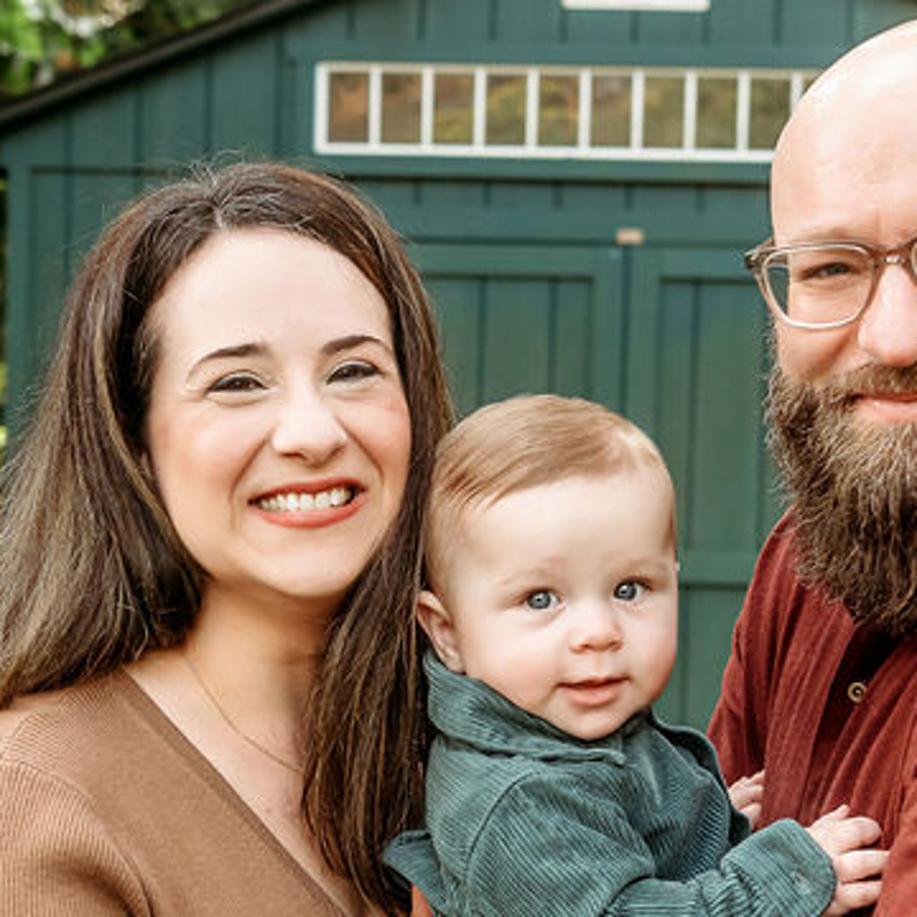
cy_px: 646
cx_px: 487
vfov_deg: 19.8
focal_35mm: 87
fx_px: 2607
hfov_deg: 19.9
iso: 800
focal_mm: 36
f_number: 4.5
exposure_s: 1/320
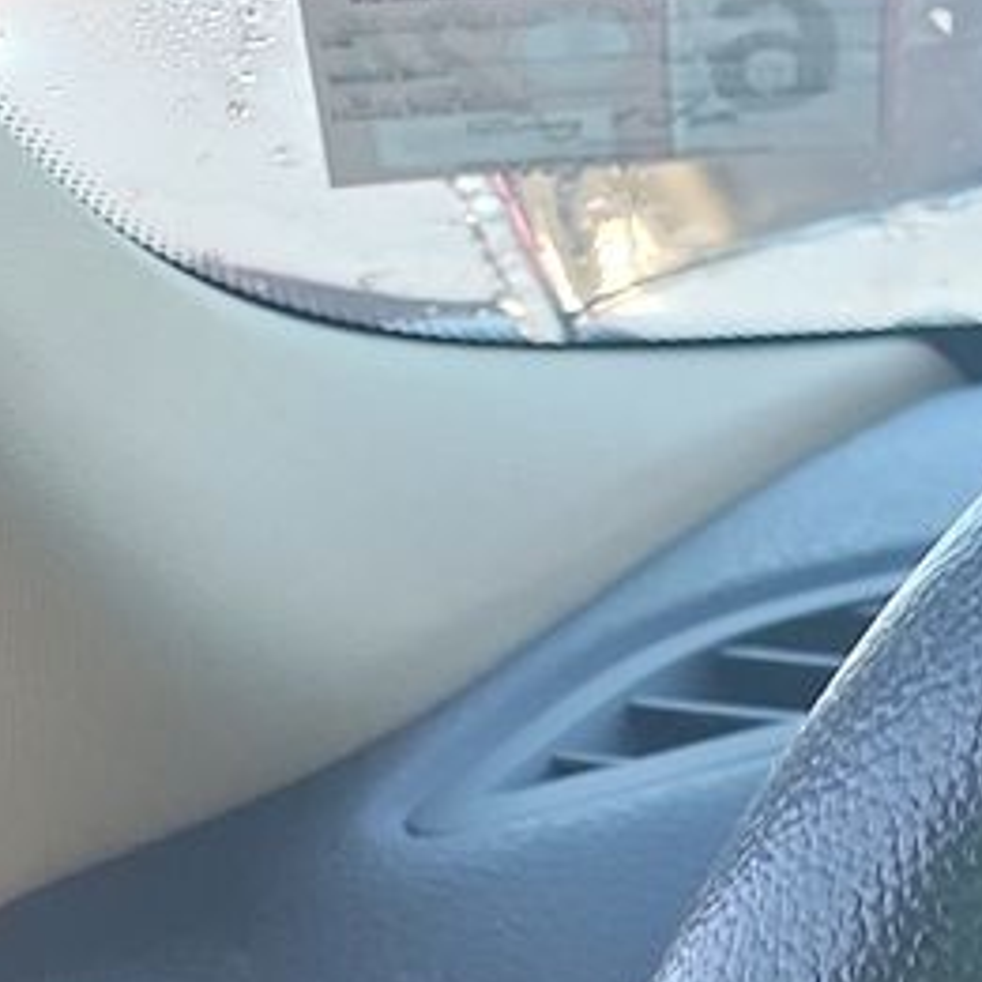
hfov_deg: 10.7
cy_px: 2205
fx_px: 4172
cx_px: 2634
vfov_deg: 11.5
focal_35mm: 130
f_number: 1.8
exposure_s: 1/59
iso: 118
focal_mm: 6.7
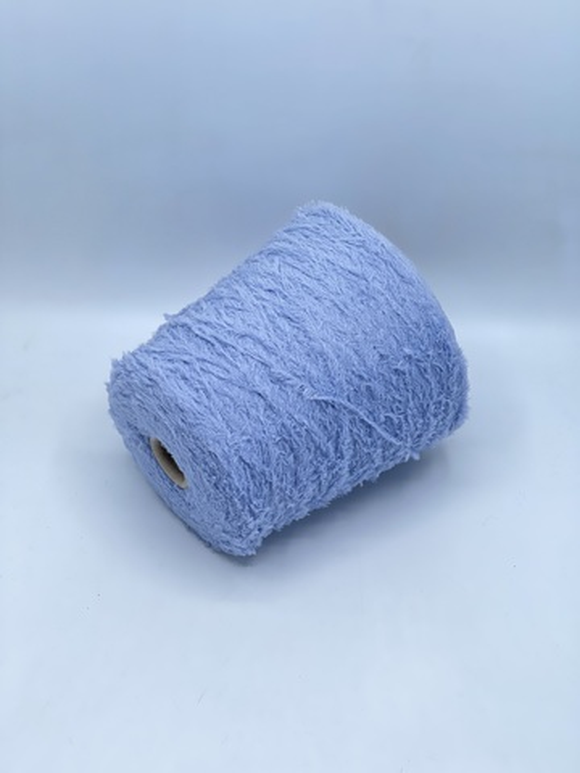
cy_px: 386
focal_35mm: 64
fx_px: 1430
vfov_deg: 30.3
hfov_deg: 22.9
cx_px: 290
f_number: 2.2
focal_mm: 7.5
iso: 25
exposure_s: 1/288
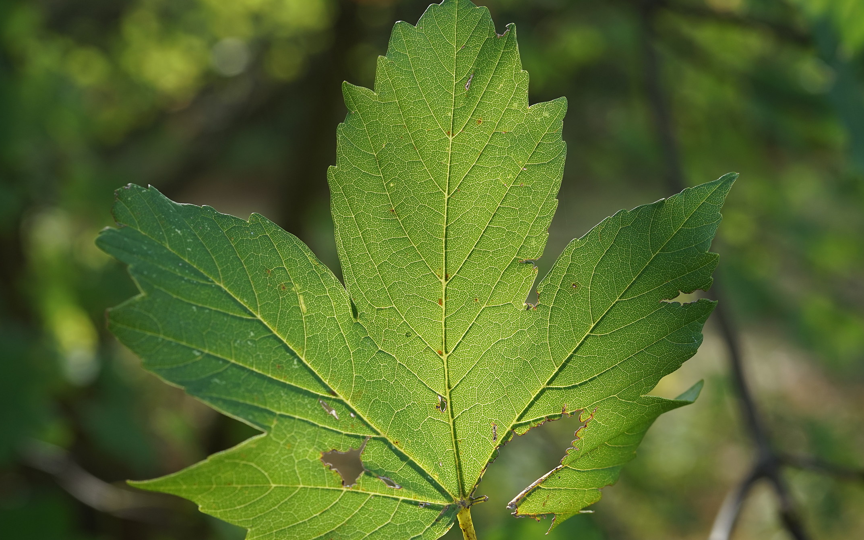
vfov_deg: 22.7
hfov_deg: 35.7
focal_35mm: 57
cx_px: 428
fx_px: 1342
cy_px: 263
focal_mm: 50
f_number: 5.6
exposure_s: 1/250
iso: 320
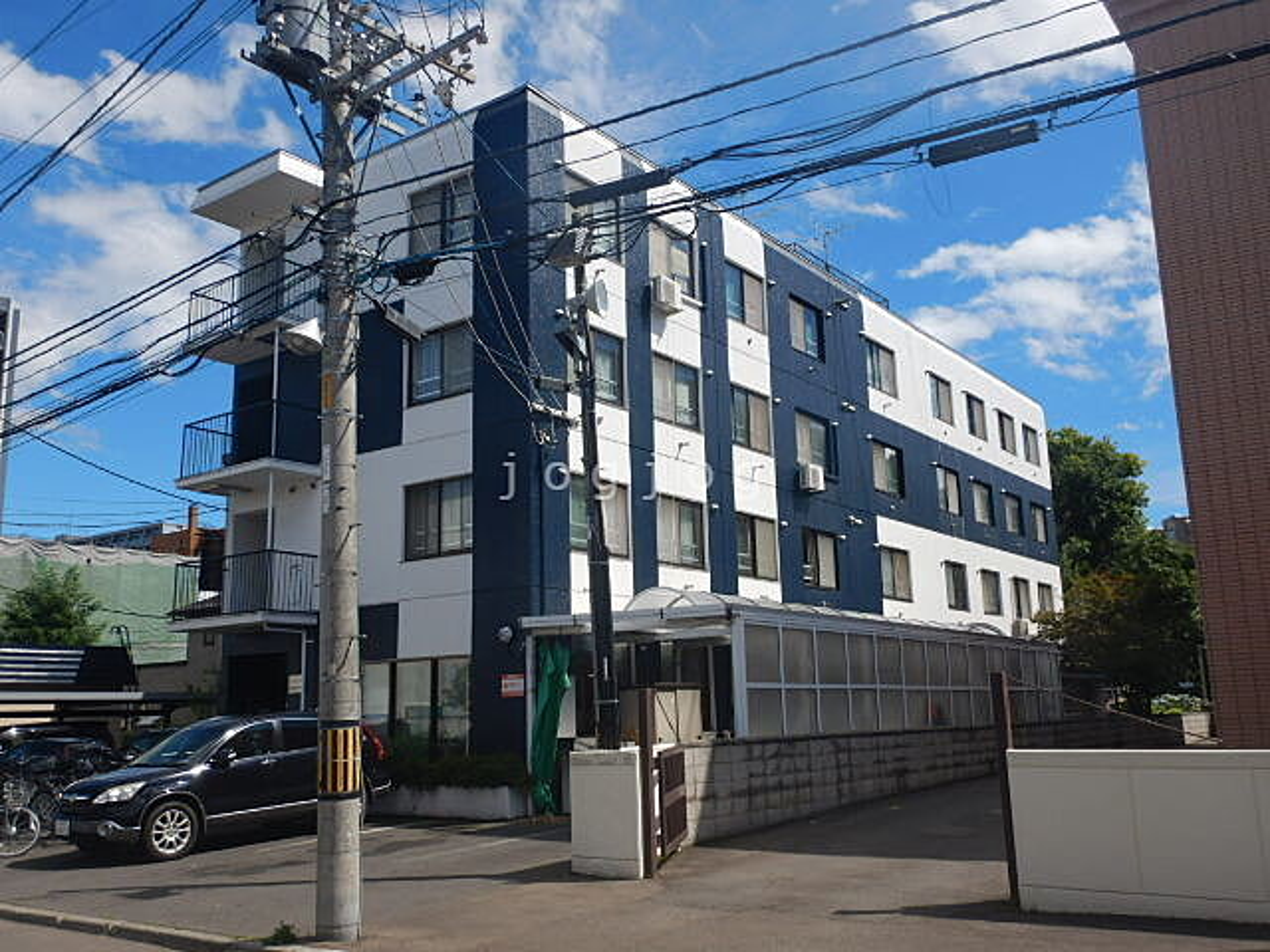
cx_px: 635
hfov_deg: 58.4
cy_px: 476
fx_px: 1137
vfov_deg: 45.4
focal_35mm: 31
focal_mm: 5.6
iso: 125
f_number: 4.2
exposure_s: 1/1250
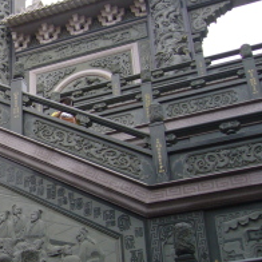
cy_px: 136
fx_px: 676
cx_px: -71
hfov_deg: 20.2
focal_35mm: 79
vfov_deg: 21.9
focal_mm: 5.8
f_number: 2.8
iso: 80
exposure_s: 1/125
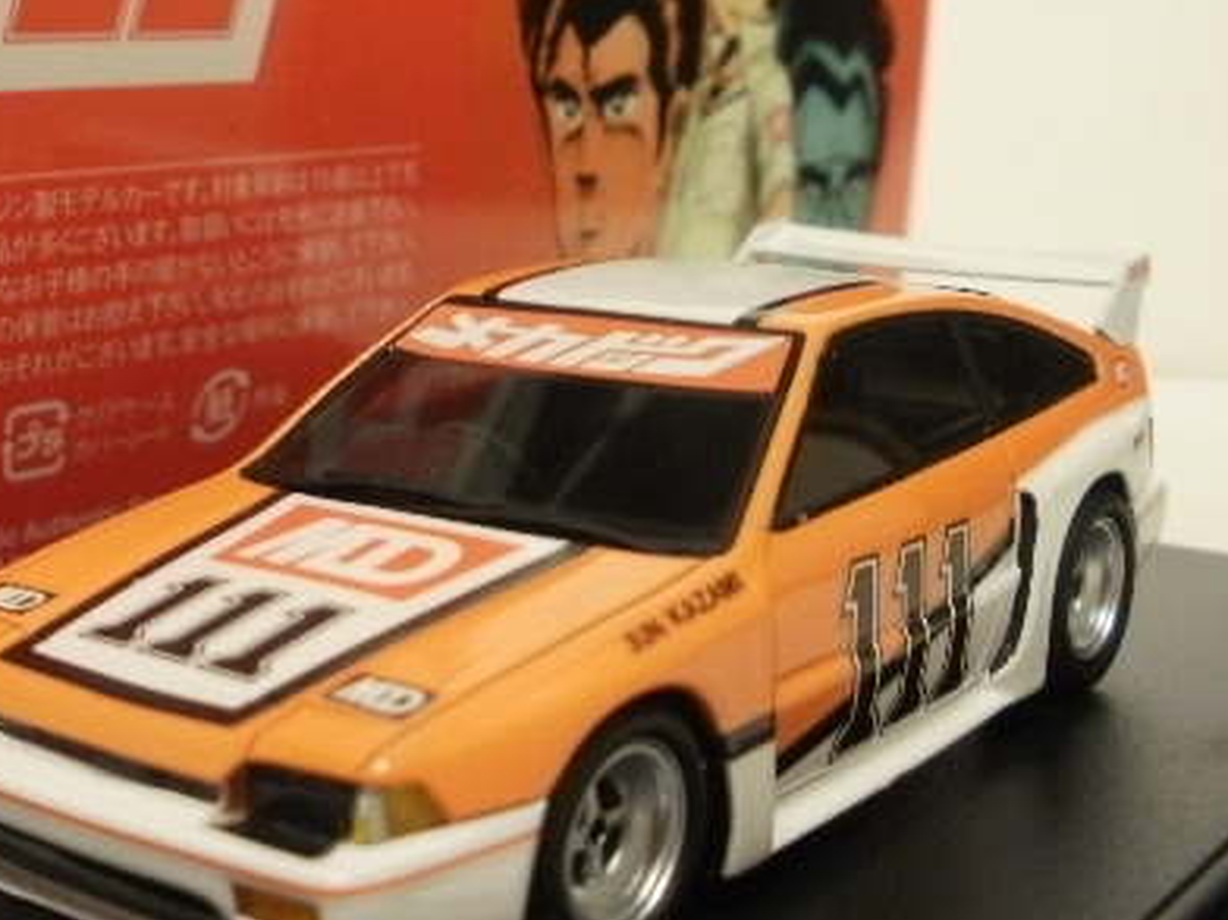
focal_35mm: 59
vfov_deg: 24.8
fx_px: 2092
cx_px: 355
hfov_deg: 32.3
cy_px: 443
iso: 125
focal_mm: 6.3
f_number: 3.5
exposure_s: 1/8
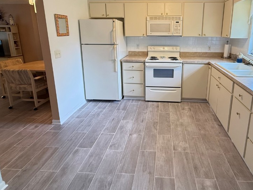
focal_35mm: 20
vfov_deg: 64.1
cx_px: 157
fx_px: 146
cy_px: 62
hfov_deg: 80.4
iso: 400
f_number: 2.2
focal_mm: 2.22
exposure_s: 1/120
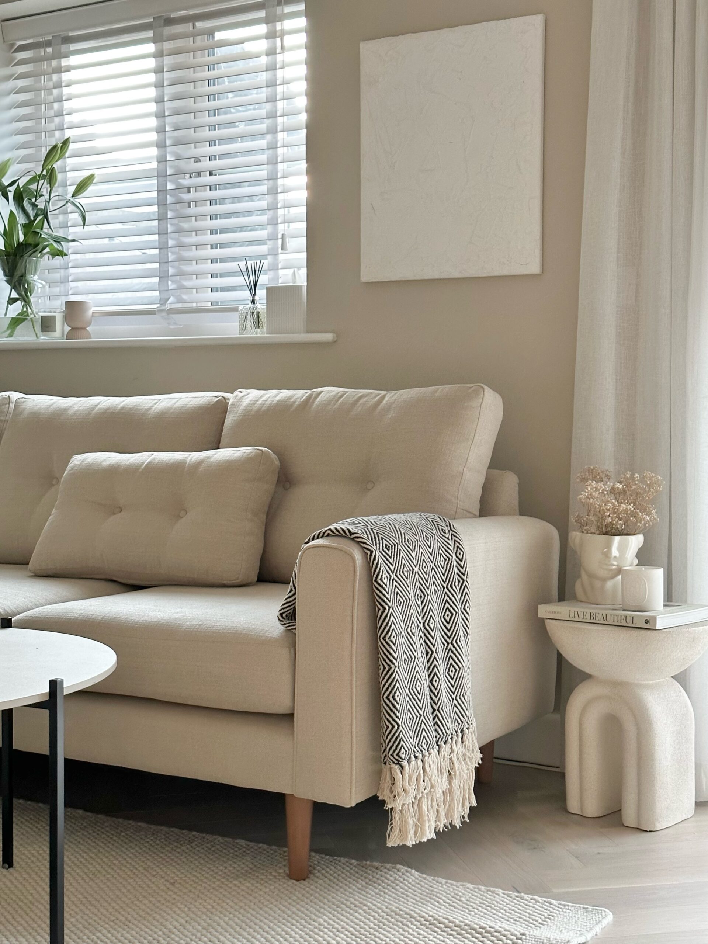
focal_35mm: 48
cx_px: 354
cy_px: 472
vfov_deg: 39.7
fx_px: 1309
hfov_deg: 30.3
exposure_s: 1/55
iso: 250
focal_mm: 6.86
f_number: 1.78
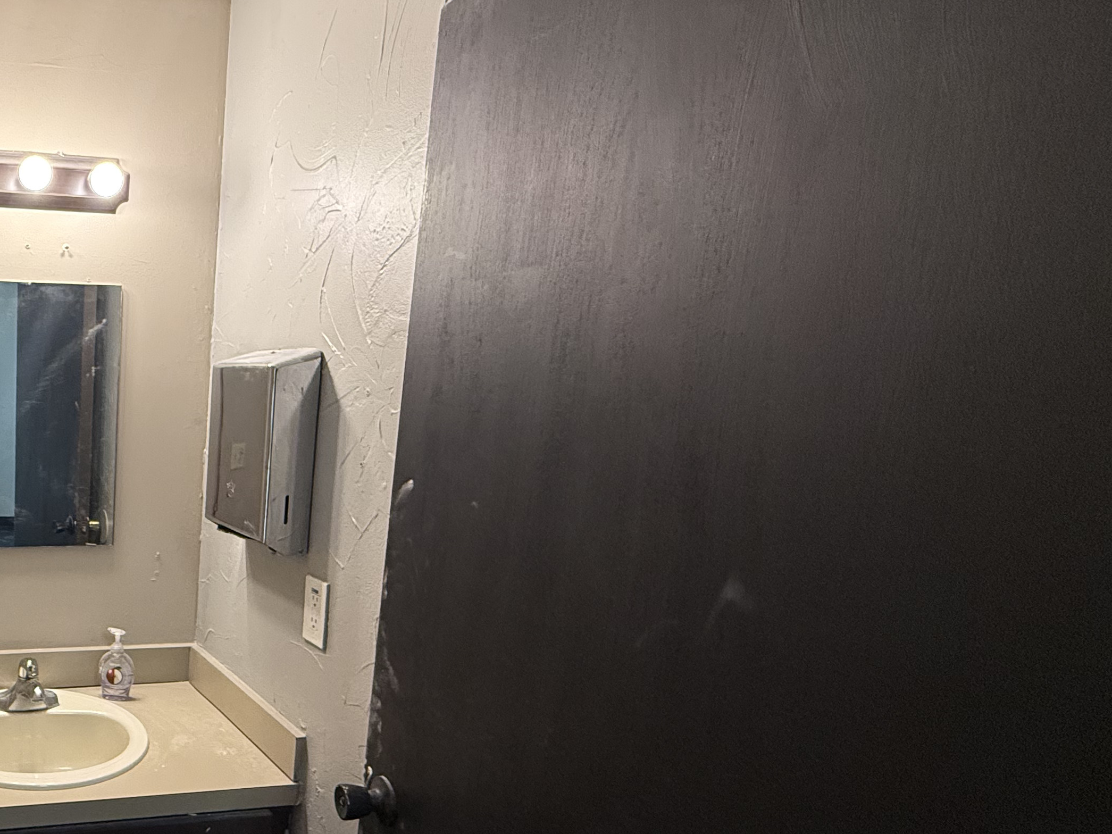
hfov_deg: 54.0
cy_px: 527
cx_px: 48
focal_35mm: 27
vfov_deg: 50.8
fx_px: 867
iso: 320
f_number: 2.2
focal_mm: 2.22
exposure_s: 1/120
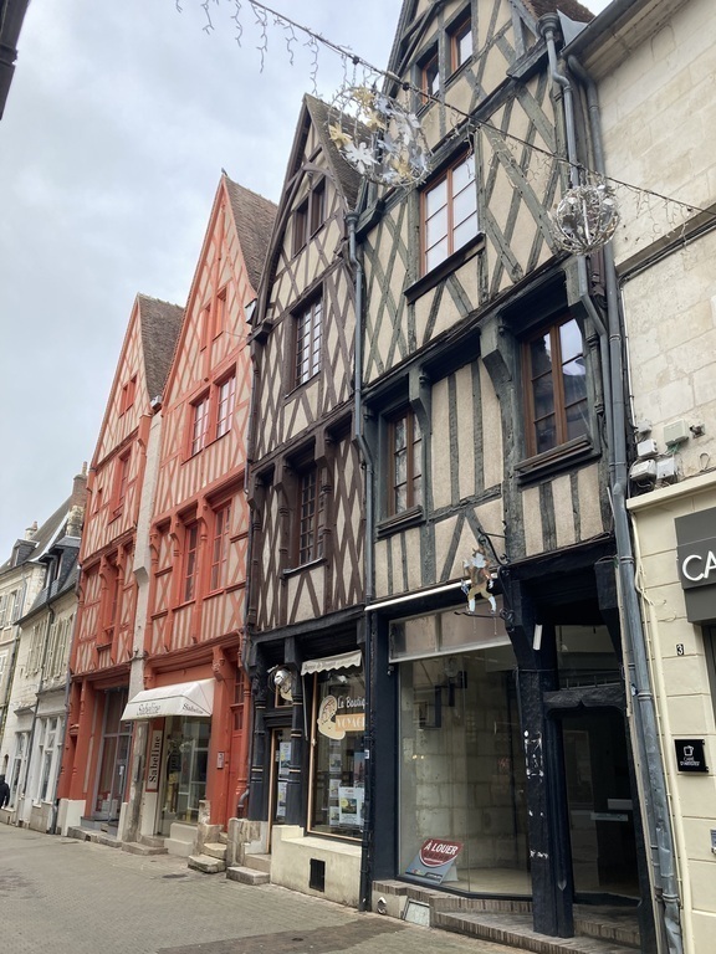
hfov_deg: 49.7
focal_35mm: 28
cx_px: 358
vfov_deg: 63.4
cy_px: 477
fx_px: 772
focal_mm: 3.99
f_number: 1.8
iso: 20
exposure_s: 1/216
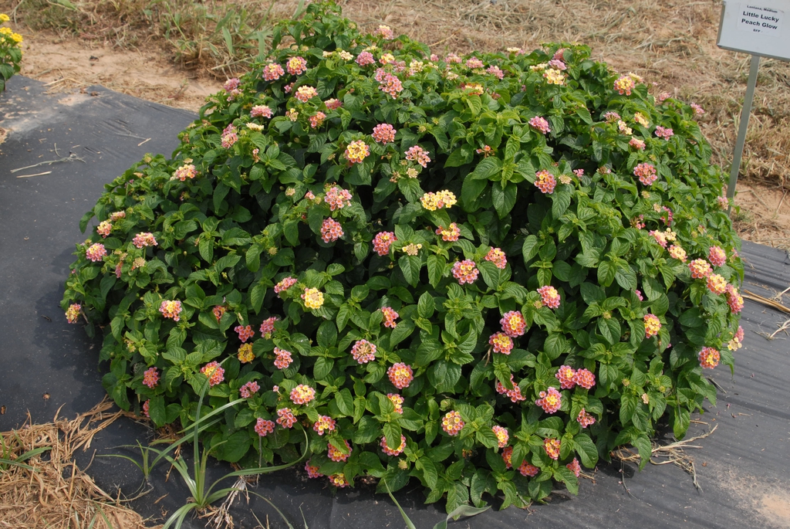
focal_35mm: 45
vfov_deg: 29.9
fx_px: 988
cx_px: 395
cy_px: 264
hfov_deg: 43.6
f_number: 9
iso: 400
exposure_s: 1/320
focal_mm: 30
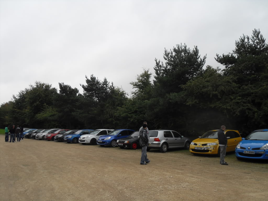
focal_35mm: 28
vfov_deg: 49.7
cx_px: 134
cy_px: 100
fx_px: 217
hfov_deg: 63.4
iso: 80
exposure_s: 1/90
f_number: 7.1
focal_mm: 6
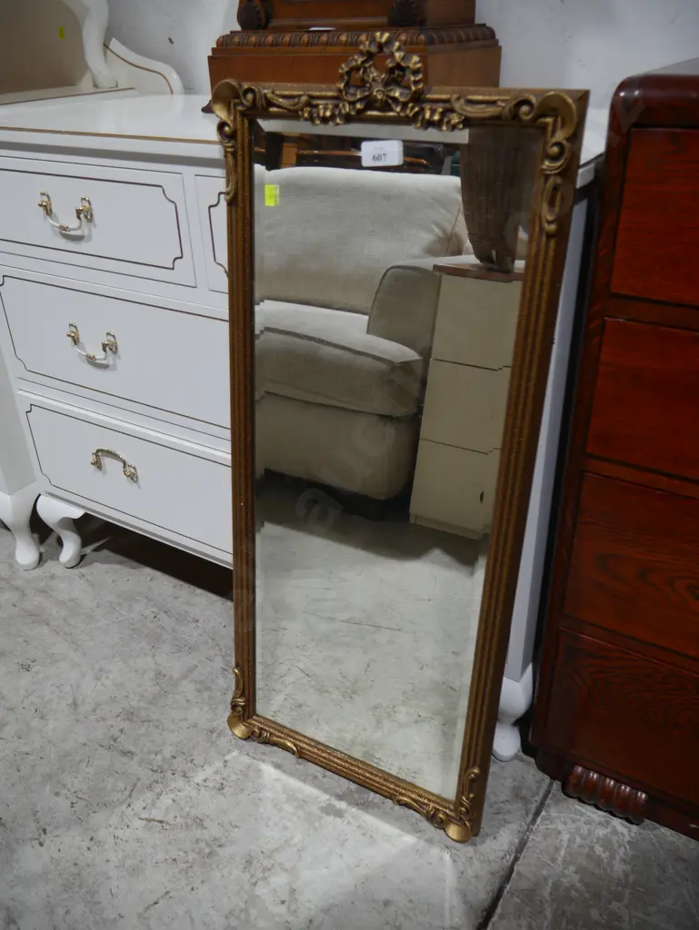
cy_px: 465
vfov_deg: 63.4
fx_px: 753
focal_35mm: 28
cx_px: 350
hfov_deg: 49.8
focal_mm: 14
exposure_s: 1/80
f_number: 3.5
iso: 200
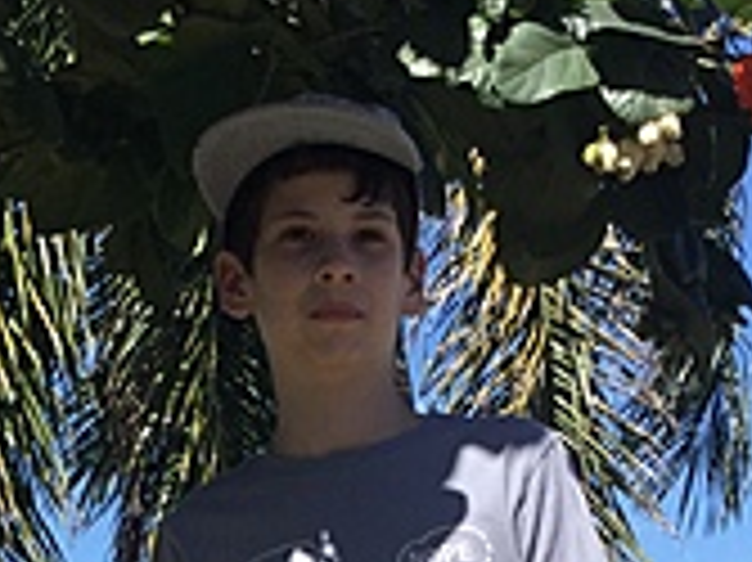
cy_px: 935
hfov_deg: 16.6
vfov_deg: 11.7
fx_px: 2583
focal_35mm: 119
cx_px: 329
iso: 25
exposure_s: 1/916
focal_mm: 3.3
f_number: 2.4
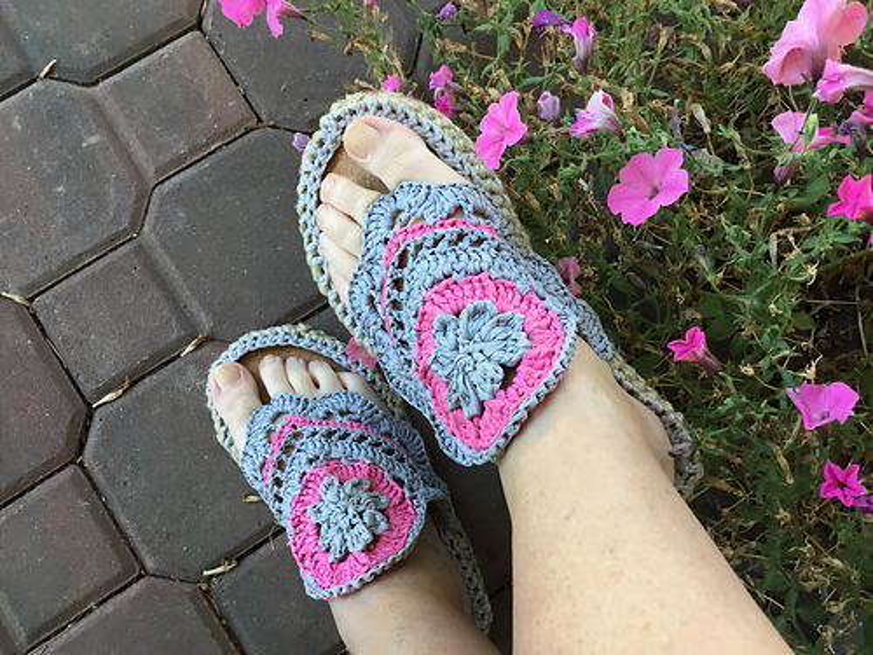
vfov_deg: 45.4
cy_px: 328
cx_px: 436
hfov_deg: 58.4
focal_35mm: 31
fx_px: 782
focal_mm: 3.3
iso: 25
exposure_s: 1/40
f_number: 2.4
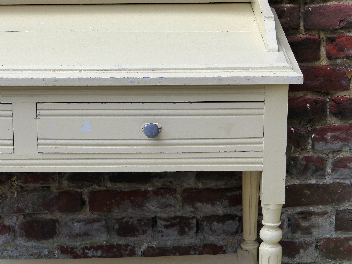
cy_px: 132
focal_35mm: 119
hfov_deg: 16.6
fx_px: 1210
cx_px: 176
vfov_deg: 12.5
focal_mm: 19.6
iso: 200
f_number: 4
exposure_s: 1/800
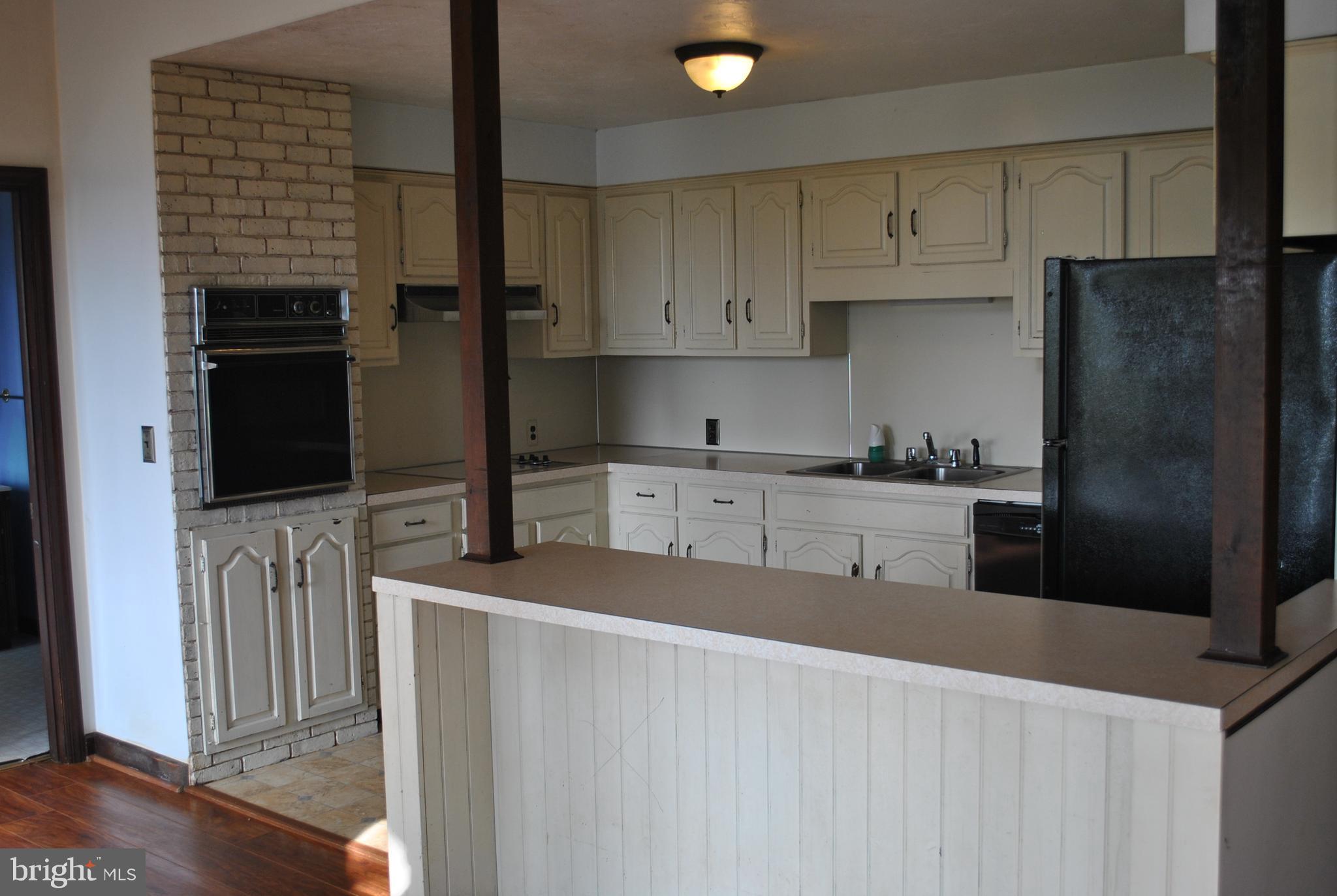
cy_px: 448
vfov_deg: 37.0
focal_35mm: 36
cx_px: 668
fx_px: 1340
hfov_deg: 53.0
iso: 200
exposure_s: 1/80
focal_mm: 24
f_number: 4.2
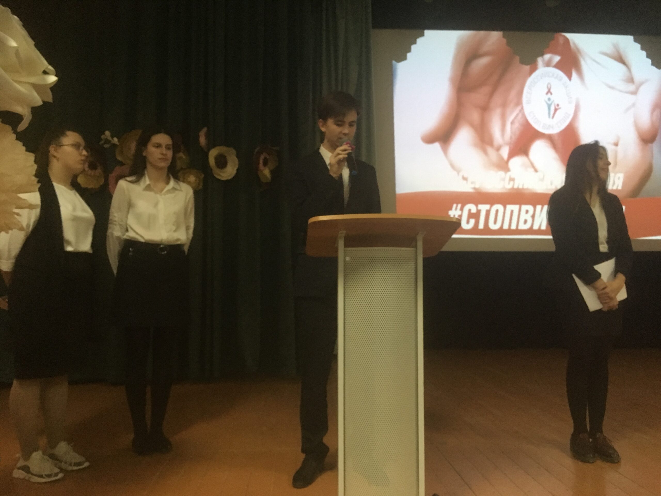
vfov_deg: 48.2
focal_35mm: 29
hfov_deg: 61.7
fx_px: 554
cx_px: 330
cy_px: 248
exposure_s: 1/17
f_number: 2.2
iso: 200
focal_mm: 4.15
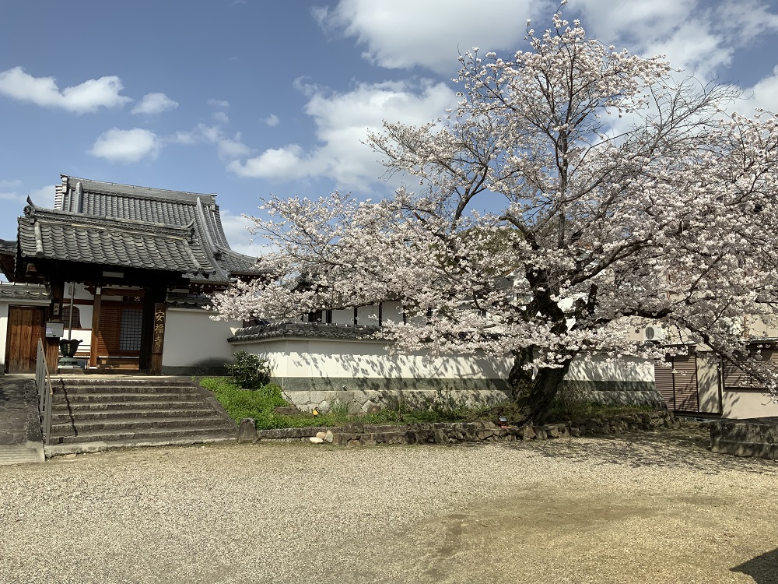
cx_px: 389
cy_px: 292
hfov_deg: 61.7
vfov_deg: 48.2
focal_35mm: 29
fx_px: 652
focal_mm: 3
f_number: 1.8
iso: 16
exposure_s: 1/2141
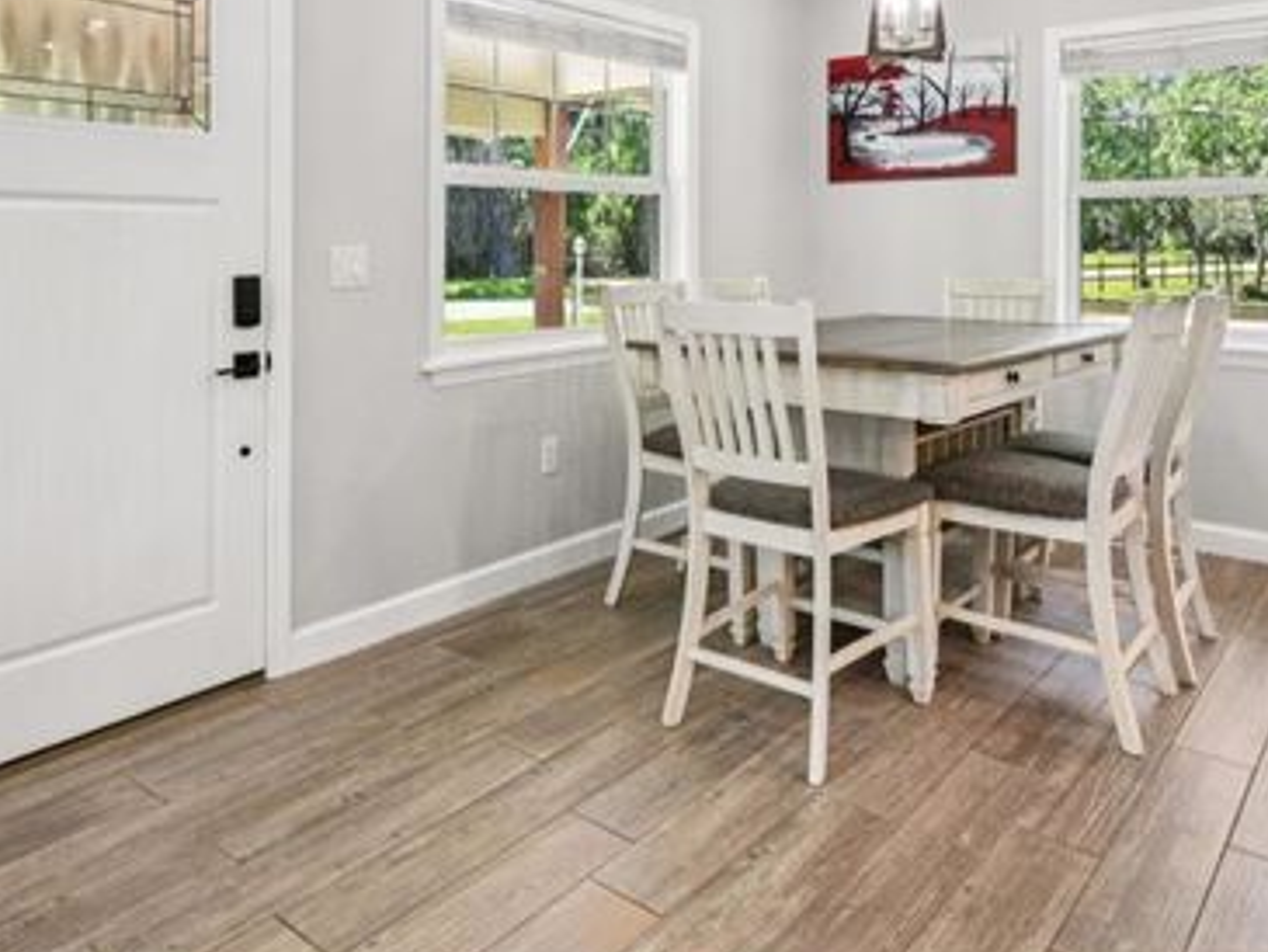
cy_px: 259
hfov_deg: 67.3
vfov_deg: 51.2
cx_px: 637
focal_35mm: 26
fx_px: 953
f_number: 8
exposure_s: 1/20
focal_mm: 14
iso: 400
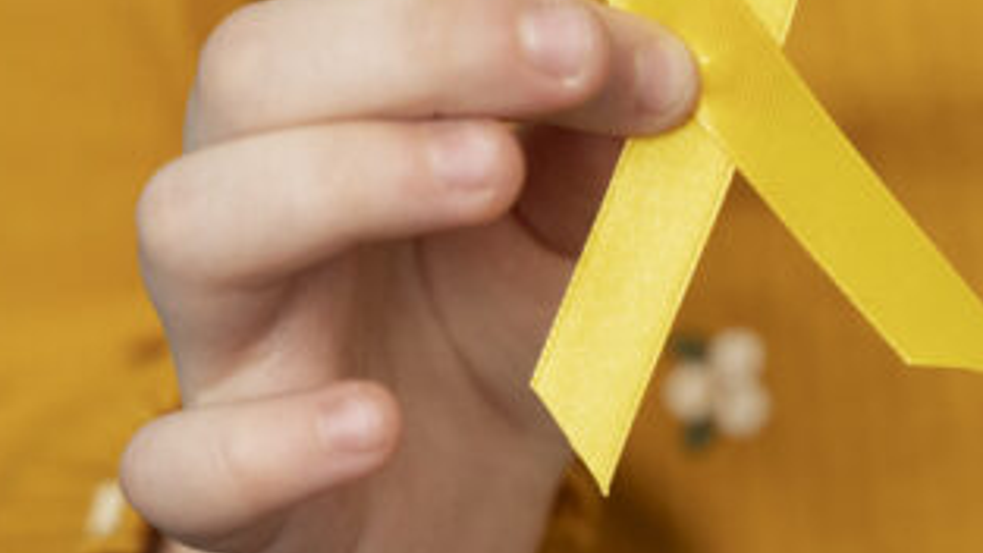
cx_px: 333
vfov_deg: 8.4
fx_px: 3753
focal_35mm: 144
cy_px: 176
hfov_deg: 14.9
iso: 1250
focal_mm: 56
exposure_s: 1/320
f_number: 3.5
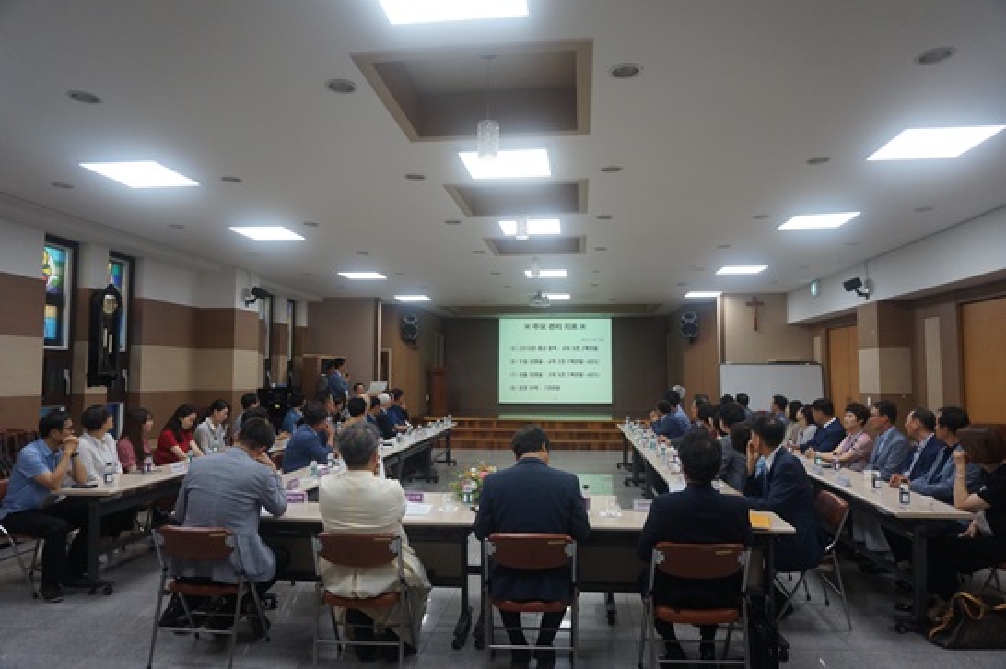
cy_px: 334
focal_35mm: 24
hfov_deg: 73.8
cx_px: 503
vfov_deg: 53.0
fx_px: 670
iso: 800
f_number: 4
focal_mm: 16
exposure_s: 1/160
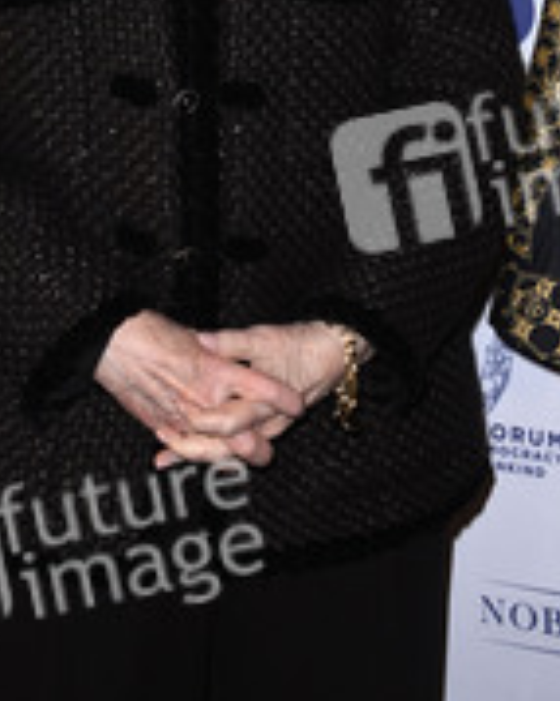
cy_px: -35
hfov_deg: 10.5
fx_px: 3048
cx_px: 176
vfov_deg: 12.9
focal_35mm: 147
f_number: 5.6
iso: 500
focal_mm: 70
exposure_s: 1/250
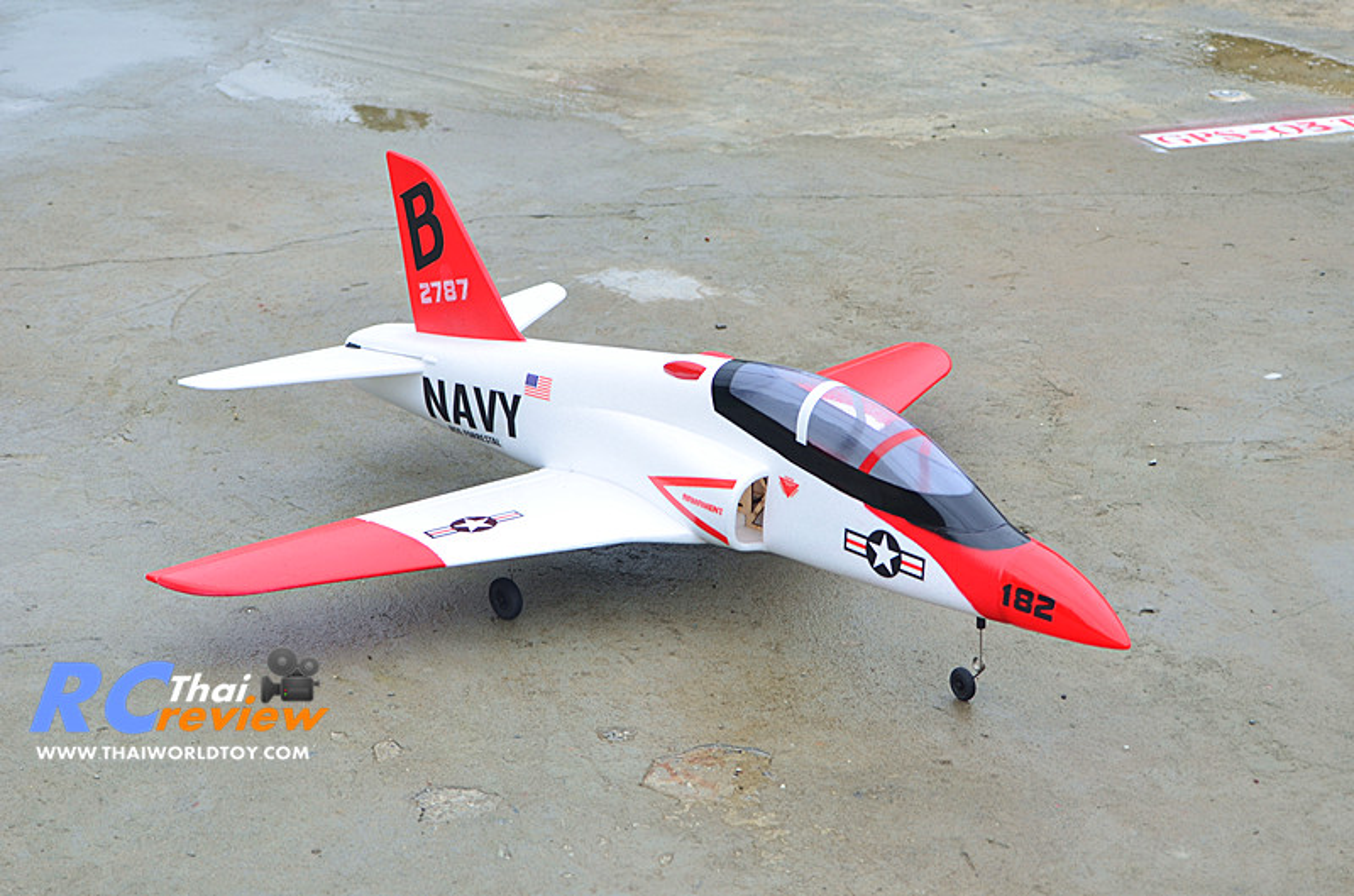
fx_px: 3376
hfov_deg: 22.7
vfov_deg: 15.1
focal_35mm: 90
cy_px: 448
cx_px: 677
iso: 100
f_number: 5.6
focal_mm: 60
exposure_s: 1/160
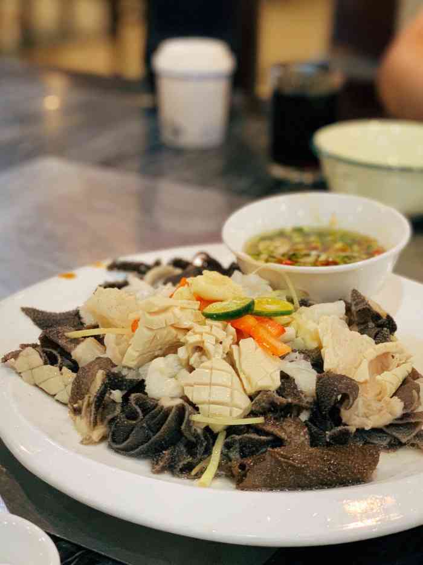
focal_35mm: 52
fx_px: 848
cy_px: 282
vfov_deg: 36.8
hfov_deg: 28.0
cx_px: 212
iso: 250
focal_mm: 6
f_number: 2.4
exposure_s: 1/60
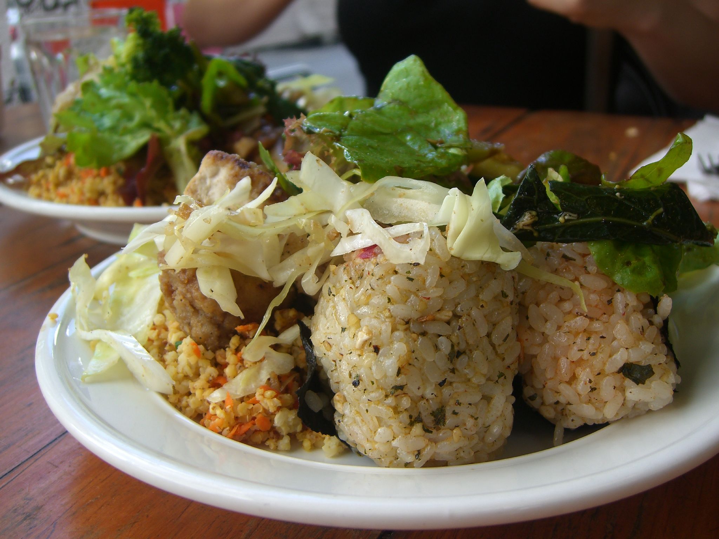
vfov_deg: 37.7
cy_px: 270
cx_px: 360
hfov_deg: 49.0
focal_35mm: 38
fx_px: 789
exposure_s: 1/125
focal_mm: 7.9
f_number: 2.8
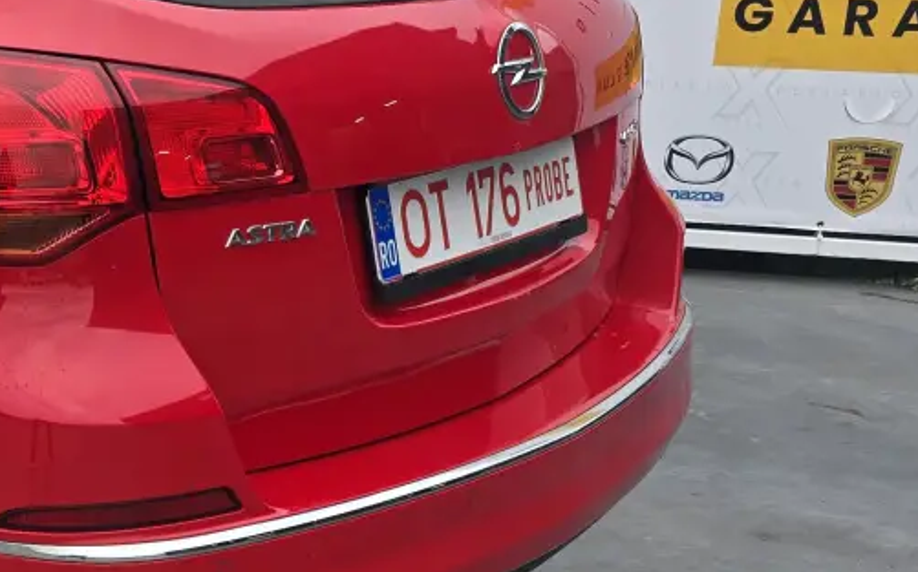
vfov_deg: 18.5
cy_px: 221
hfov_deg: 25.9
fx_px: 1750
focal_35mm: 70
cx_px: -212
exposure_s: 1/100
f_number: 1.7
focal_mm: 6.3
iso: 25
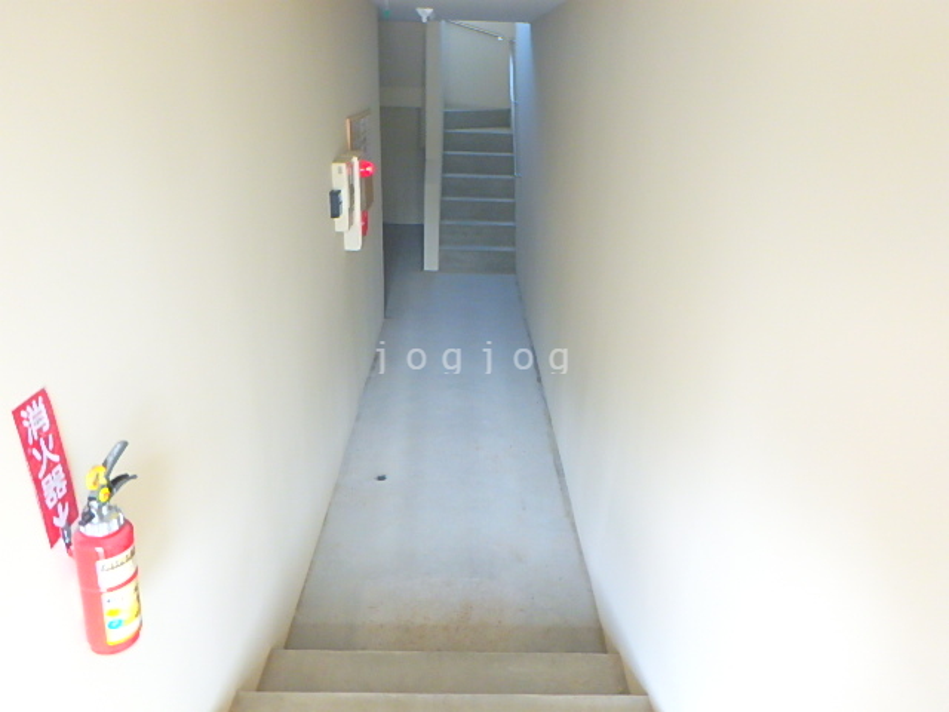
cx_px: 474
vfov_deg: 56.8
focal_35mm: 24
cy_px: 356
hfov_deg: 71.6
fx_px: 658
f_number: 3.9
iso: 400
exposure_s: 1/30
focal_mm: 4.2
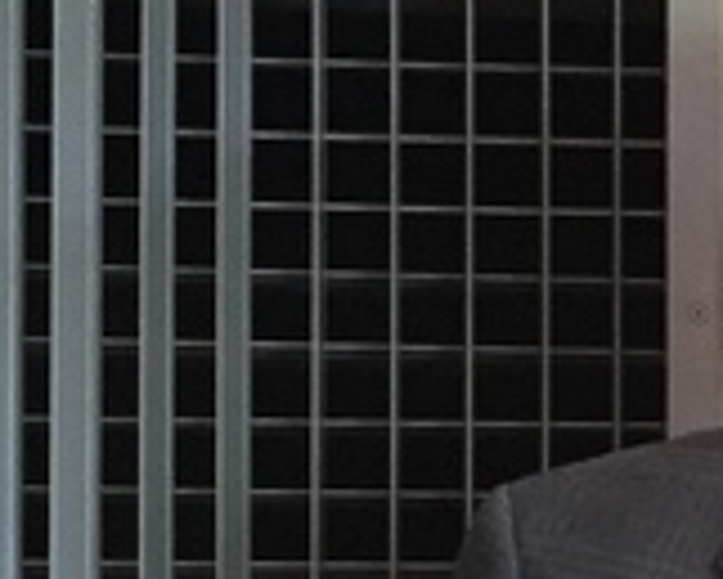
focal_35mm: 159
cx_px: 1076
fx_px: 3404
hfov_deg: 11.6
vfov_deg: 9.6
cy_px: 727
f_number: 2.2
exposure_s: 1/30
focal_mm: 4.15
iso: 250
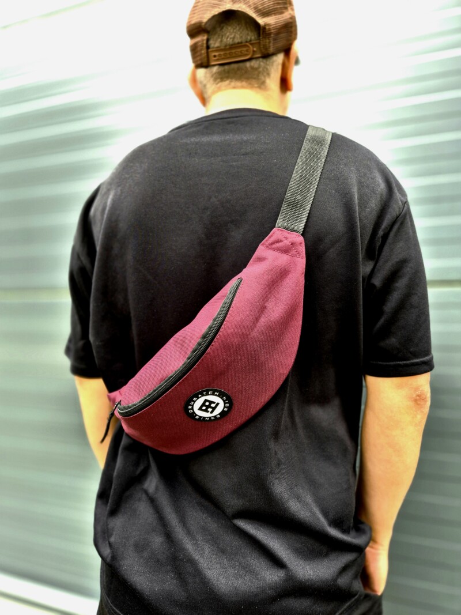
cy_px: 308
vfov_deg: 73.9
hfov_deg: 58.9
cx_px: 230
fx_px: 408
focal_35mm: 23
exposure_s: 1/100
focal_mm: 5.4
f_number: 1.8
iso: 50
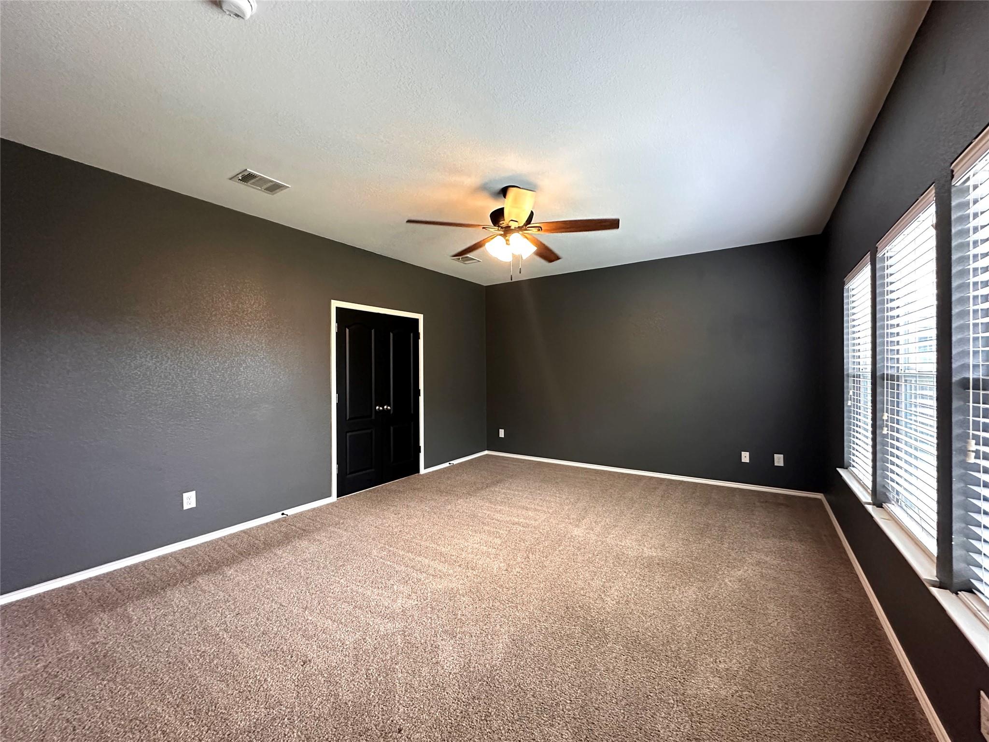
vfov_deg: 85.7
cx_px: 494
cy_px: 371
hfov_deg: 102.1
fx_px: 400
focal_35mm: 14
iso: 500
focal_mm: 2.22
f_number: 2.2
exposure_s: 1/60
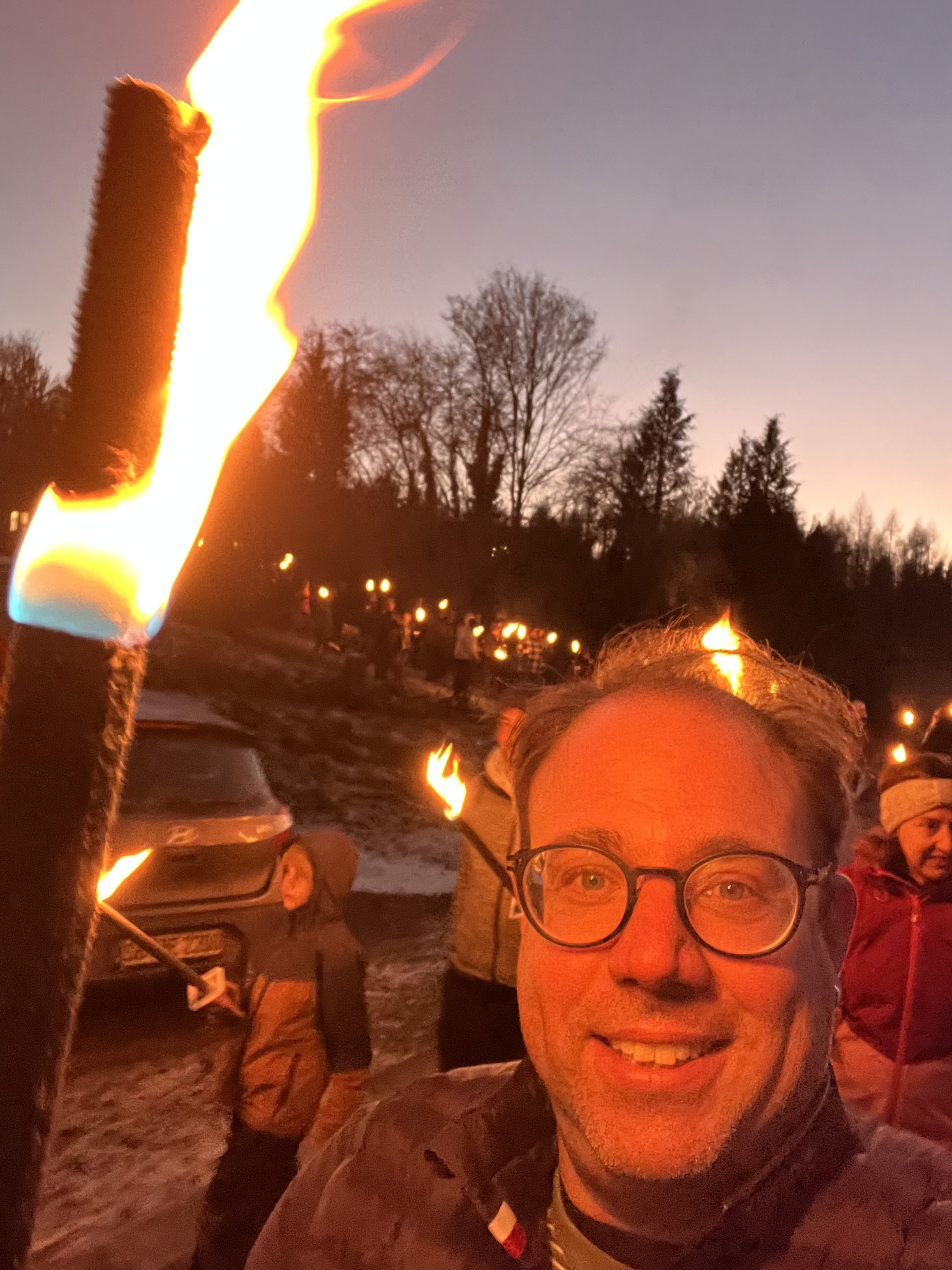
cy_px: 635
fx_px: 1100
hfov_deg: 46.8
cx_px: 476
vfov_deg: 60.0
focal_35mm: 30
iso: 800
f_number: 2.2
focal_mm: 2.71
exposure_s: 1/17
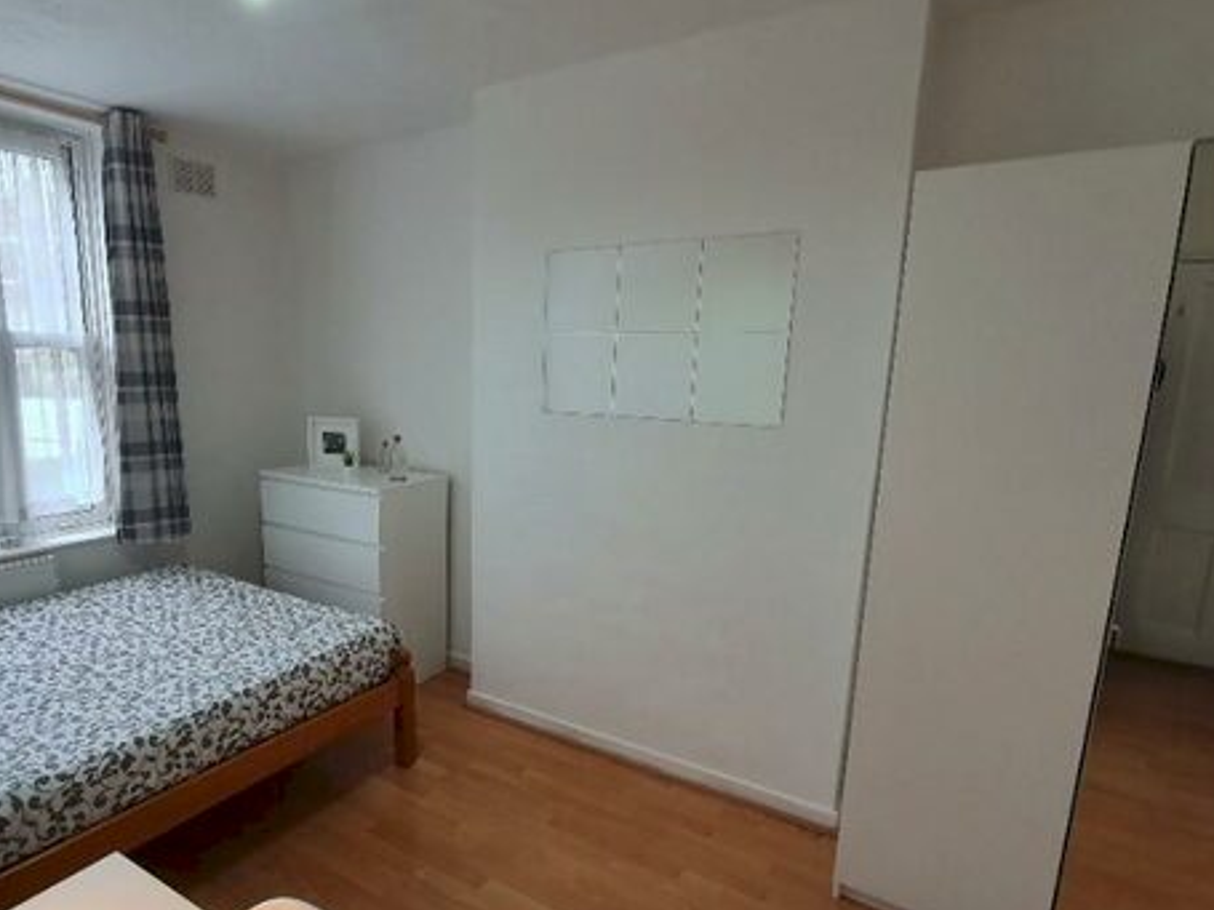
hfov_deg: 80.7
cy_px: 508
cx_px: 483
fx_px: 701
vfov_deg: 65.7
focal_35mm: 20
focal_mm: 1.8
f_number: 2.2
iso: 125
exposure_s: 1/50
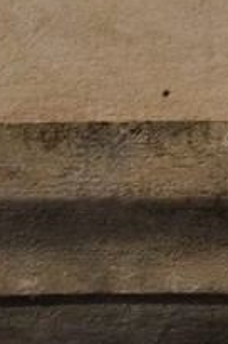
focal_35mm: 430
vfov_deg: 4.6
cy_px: 948
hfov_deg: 3.2
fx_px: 4099
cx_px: 421
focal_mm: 55
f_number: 5
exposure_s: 1/160
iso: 1600
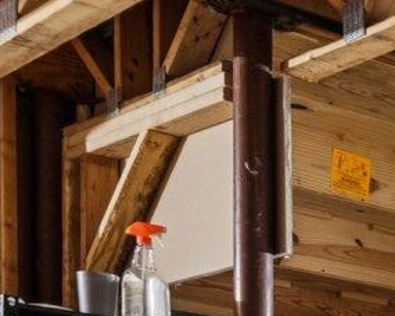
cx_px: 1110
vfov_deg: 12.4
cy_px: 656
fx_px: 1263
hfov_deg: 11.8
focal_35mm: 108
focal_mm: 16
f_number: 8
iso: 400
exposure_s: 1
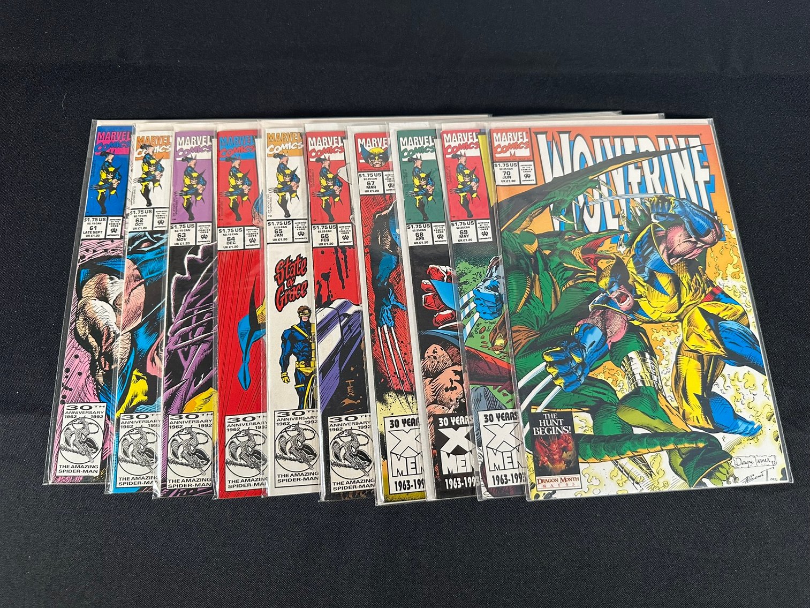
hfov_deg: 71.6
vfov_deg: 56.8
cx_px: 405
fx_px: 562
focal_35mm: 24
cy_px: 304
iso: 200
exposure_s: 1/121
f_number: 1.78
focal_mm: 6.86
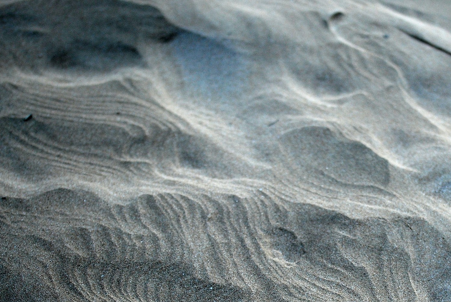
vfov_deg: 8.9
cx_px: 351
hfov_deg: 13.3
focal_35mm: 154
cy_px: 222
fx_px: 1931
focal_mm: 60
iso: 200
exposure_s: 1/20
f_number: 2.5
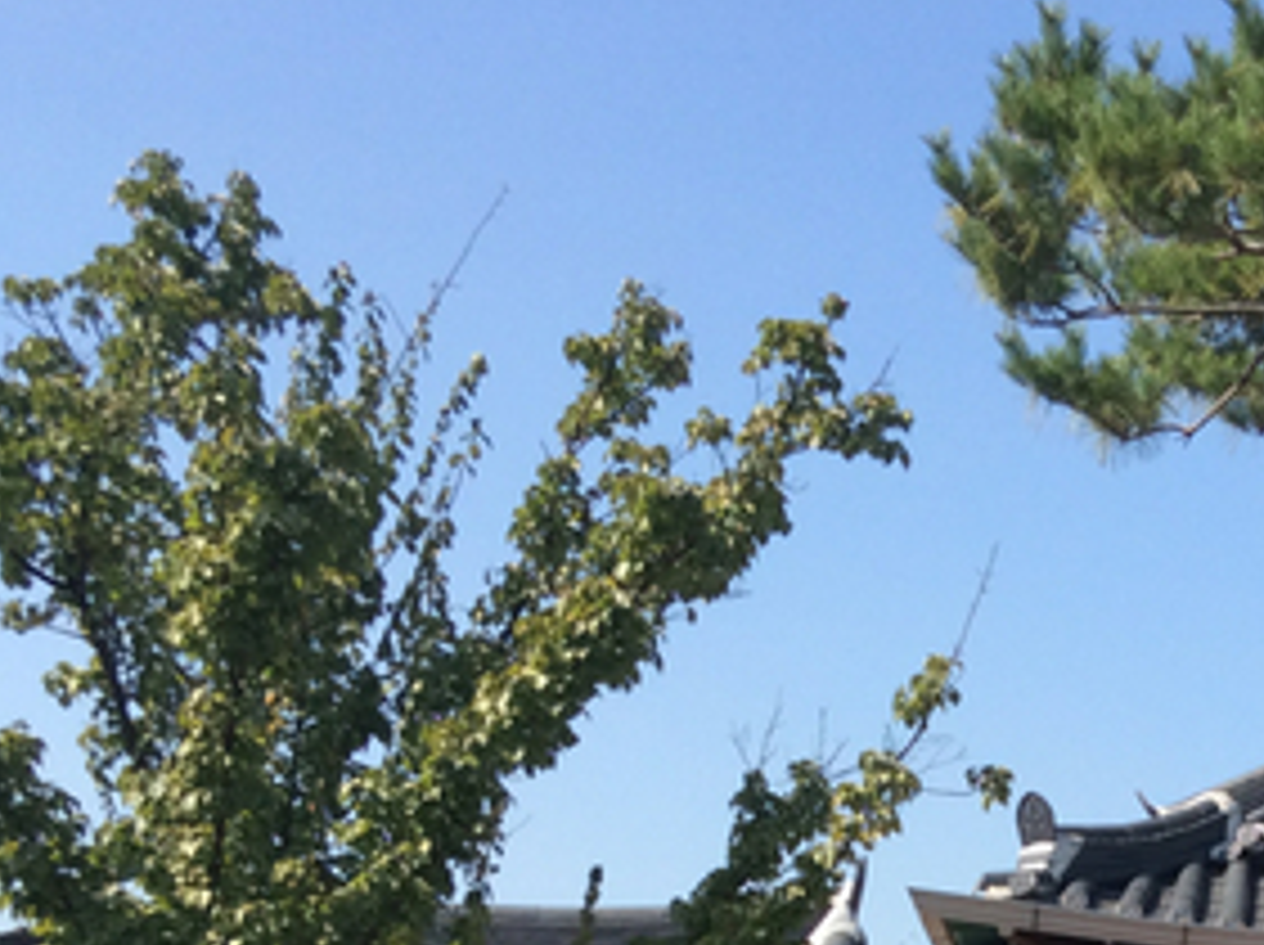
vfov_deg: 17.1
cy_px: 1152
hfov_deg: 23.4
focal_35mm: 82
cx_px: 1046
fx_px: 2990
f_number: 2.4
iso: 32
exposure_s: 1/923
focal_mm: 3.3
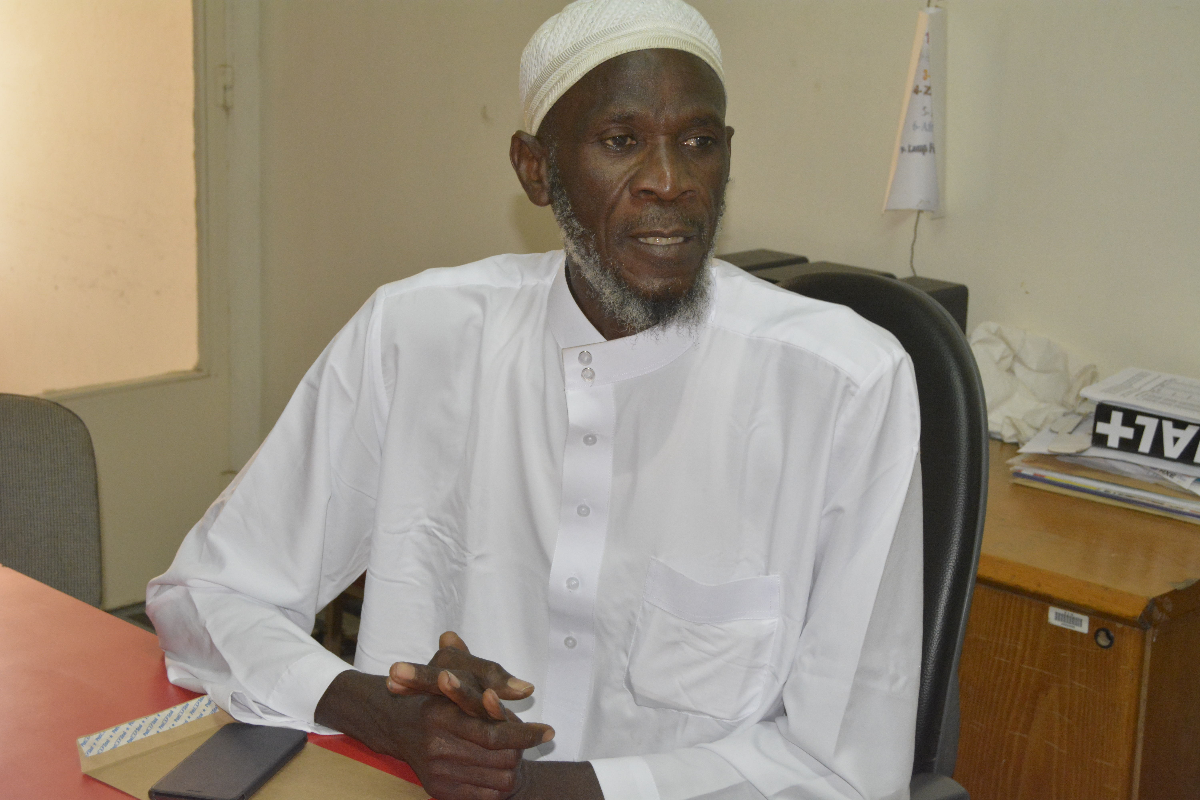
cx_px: 600
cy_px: 400
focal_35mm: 60
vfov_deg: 22.6
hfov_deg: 33.4
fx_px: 2000
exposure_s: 1/60
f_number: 5
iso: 2800
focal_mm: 40
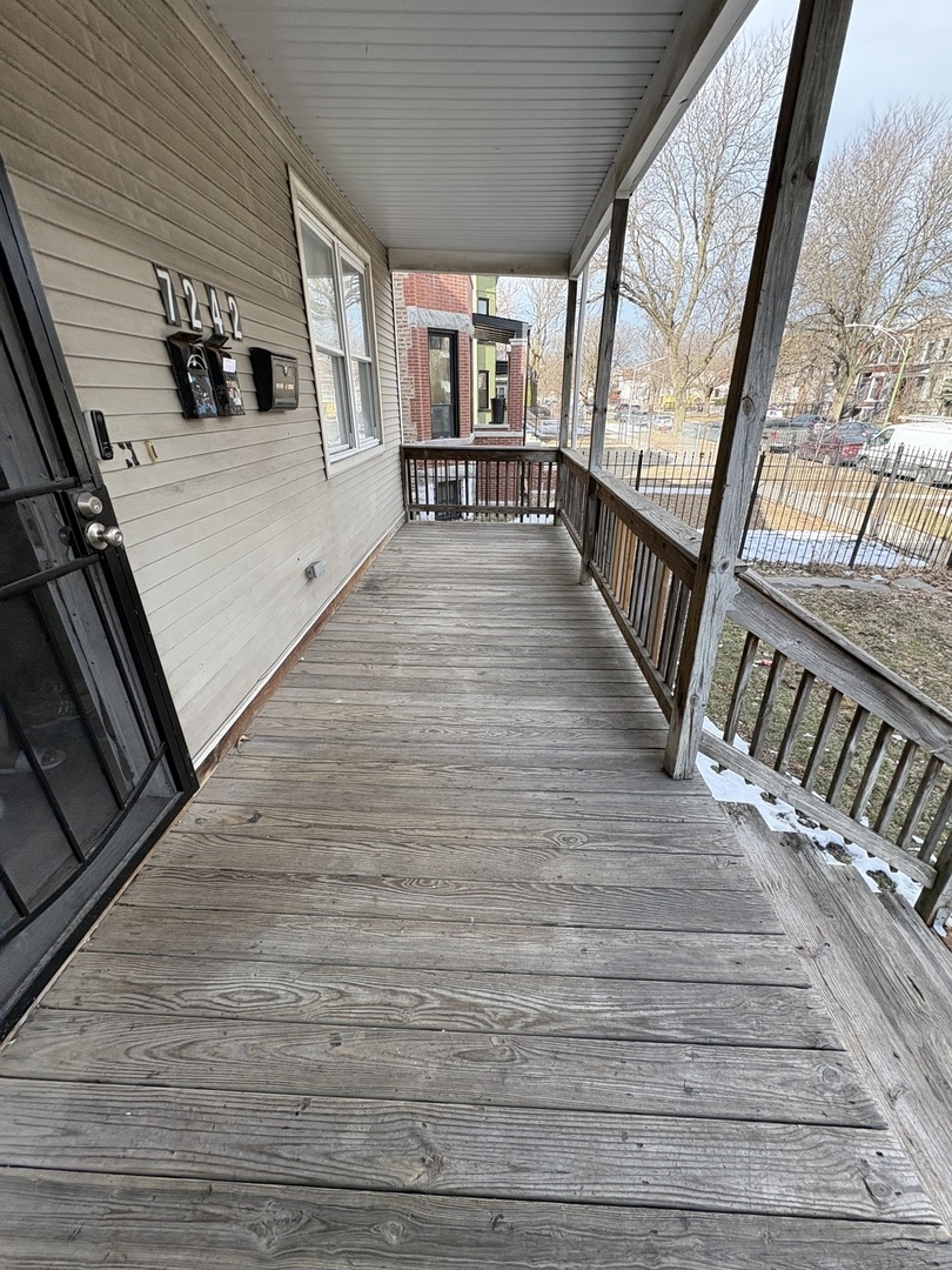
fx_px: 513
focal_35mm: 14
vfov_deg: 102.1
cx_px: 476
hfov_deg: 85.7
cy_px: 635
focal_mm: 2.22
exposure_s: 1/371
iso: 64
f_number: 2.2
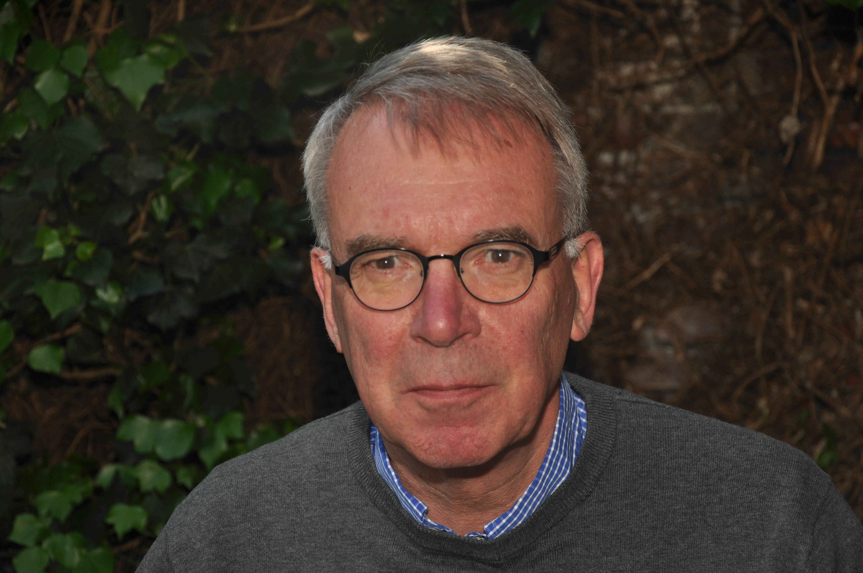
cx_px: 432
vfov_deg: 15.7
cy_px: 286
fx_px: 2083
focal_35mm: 87
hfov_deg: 23.4
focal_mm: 58
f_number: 5.6
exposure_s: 1/1000
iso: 200
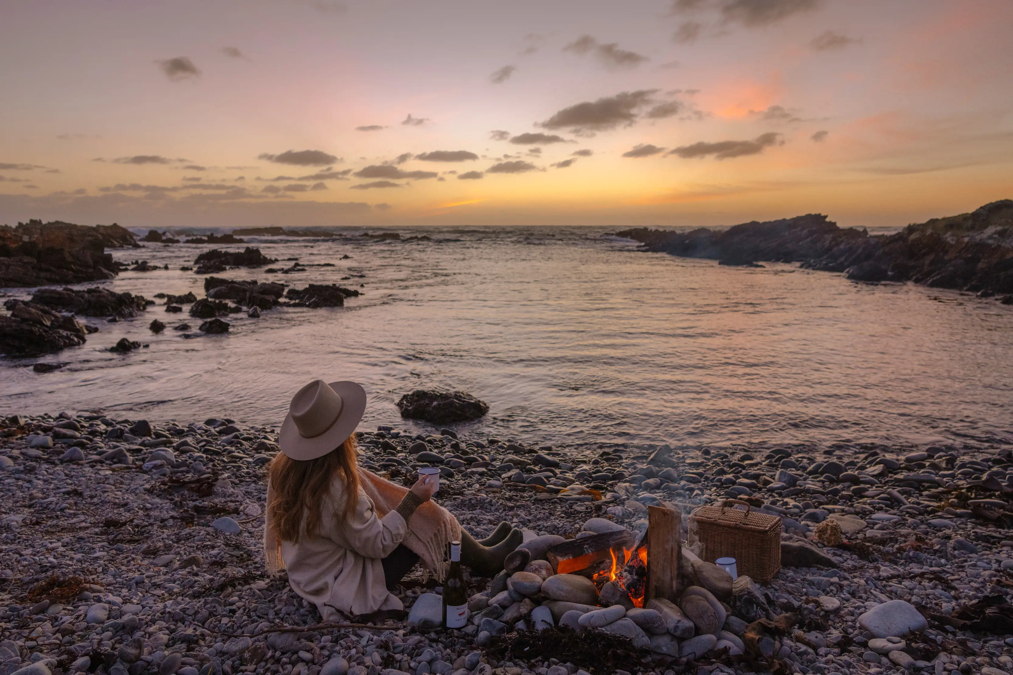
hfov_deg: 73.7
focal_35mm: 24
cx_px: 506
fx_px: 675
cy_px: 338
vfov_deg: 53.1
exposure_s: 1/160
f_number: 4.5
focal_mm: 24
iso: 800
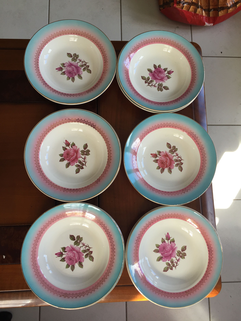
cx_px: 120
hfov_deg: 48.2
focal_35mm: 29
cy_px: 160
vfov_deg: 61.7
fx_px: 269
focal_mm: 4.15
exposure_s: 1/100
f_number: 2.2
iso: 40
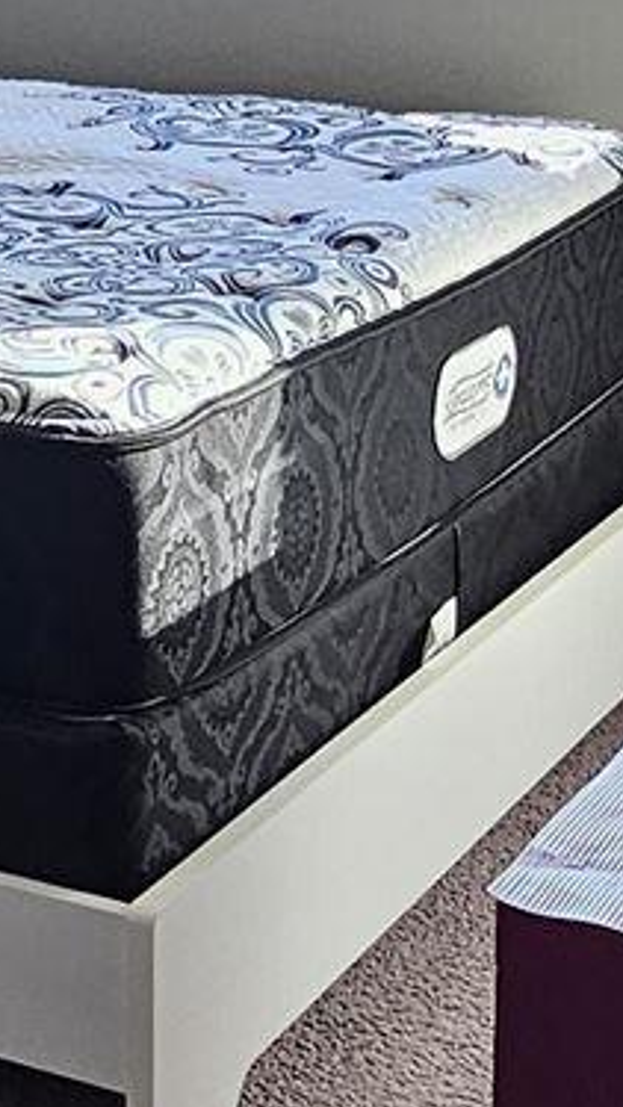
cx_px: -71
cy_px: 109
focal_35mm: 87
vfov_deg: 23.8
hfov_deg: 13.6
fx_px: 2554
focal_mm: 2.2
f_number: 2.2
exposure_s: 1/207
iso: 160
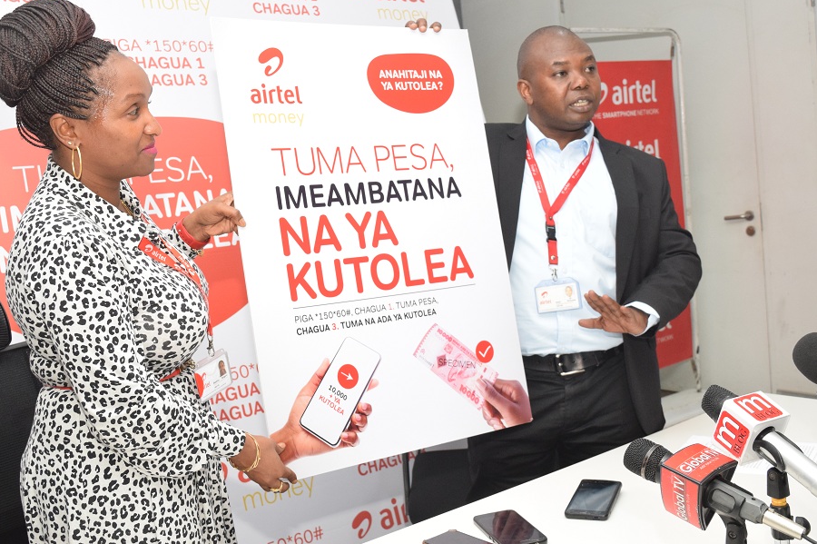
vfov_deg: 33.3
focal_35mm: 40
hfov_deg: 48.4
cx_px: 365
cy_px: 251
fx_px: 907
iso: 1600
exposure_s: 1/200
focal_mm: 24
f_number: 6.3
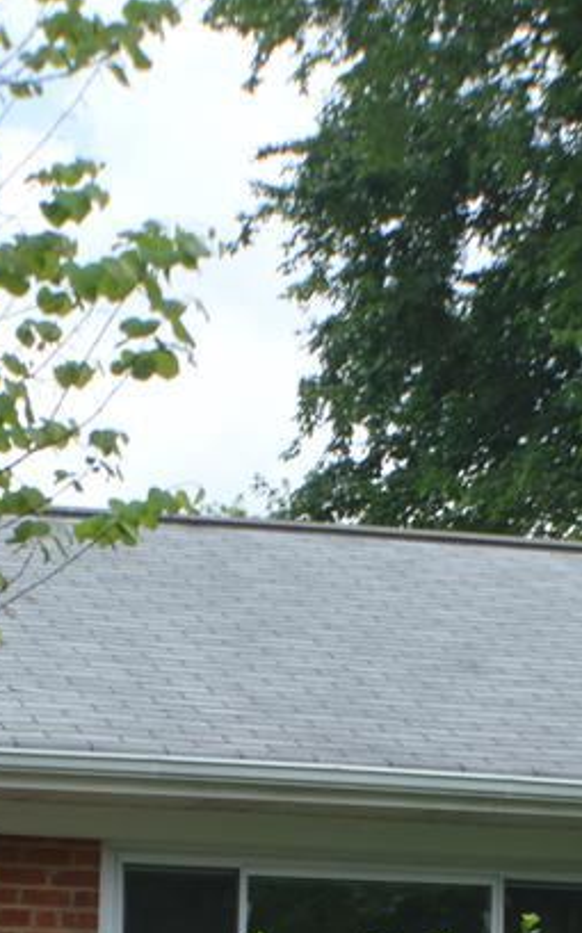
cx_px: 2
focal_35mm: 199
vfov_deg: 10.4
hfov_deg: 6.6
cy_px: 1000
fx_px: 5059
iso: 100
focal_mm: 26
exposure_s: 1/160
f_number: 6.3
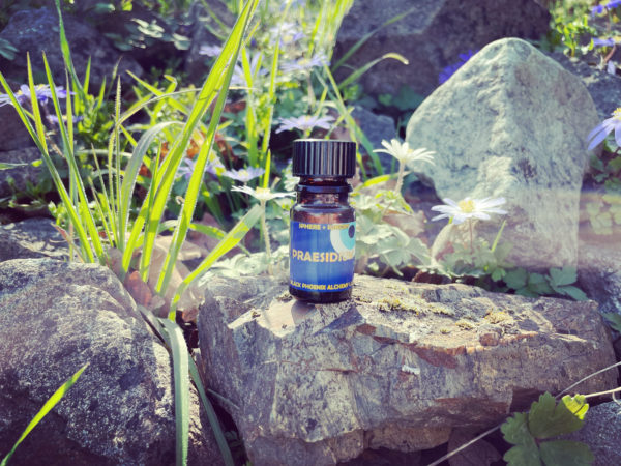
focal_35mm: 26
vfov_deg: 53.1
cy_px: 233
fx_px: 466
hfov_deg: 67.3
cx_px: 310
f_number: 1.6
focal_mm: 4.2
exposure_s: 1/596
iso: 32
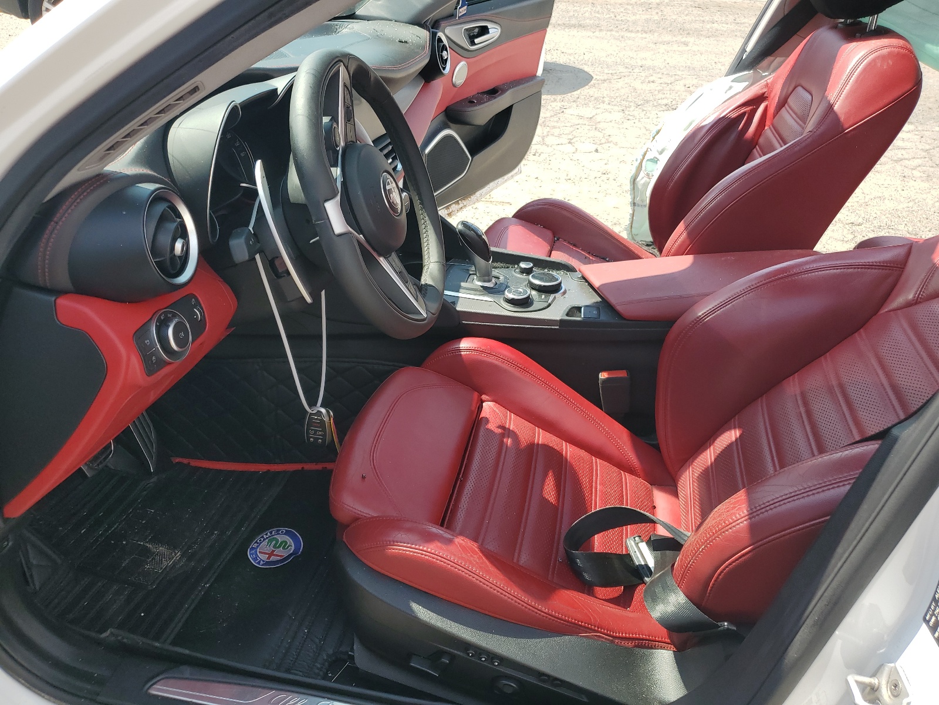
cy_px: 352
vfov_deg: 53.1
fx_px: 705
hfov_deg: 67.3
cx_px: 470
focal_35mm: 26
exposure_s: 1/1000
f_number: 1.5
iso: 50
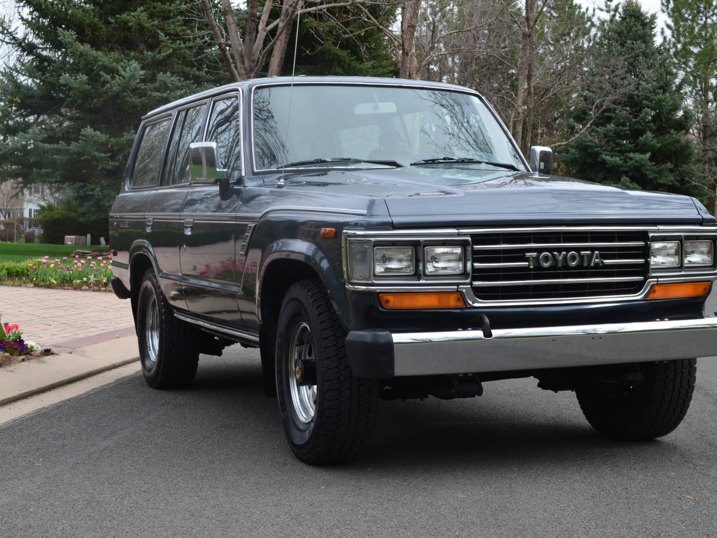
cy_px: 270
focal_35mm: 59
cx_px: 358
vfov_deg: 25.0
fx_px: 1213
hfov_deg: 32.9
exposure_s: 1/80
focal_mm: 35
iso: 200
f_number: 10
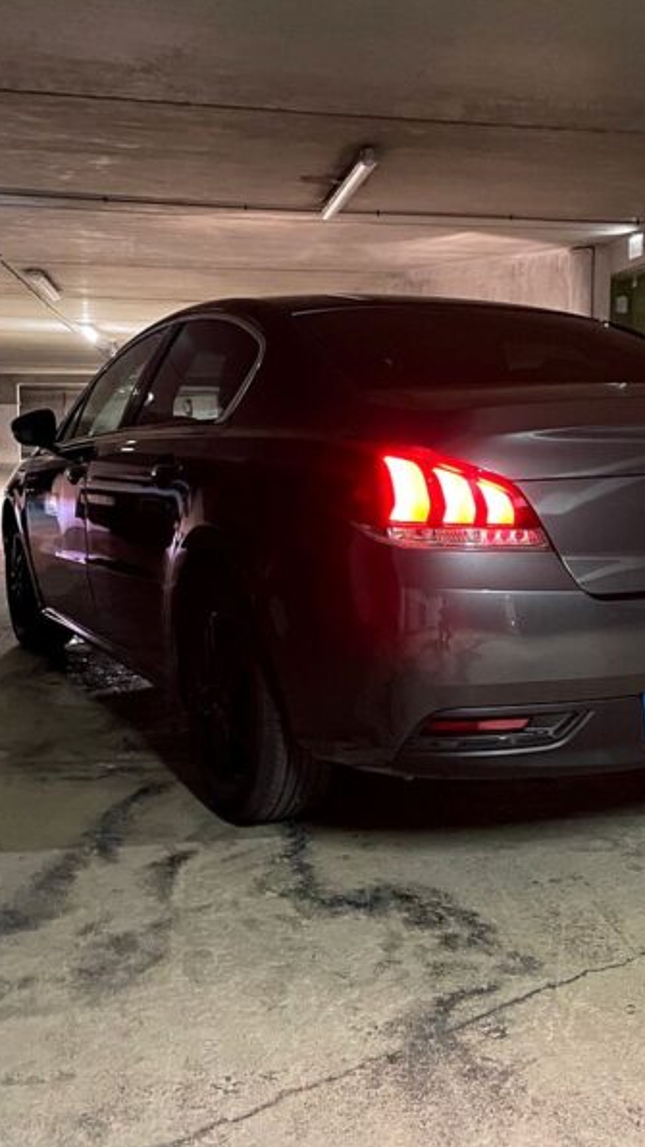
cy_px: 572
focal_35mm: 38
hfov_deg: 30.9
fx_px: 1156
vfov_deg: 52.8
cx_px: 435
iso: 800
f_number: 1.6
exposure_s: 1/25
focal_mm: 4.2
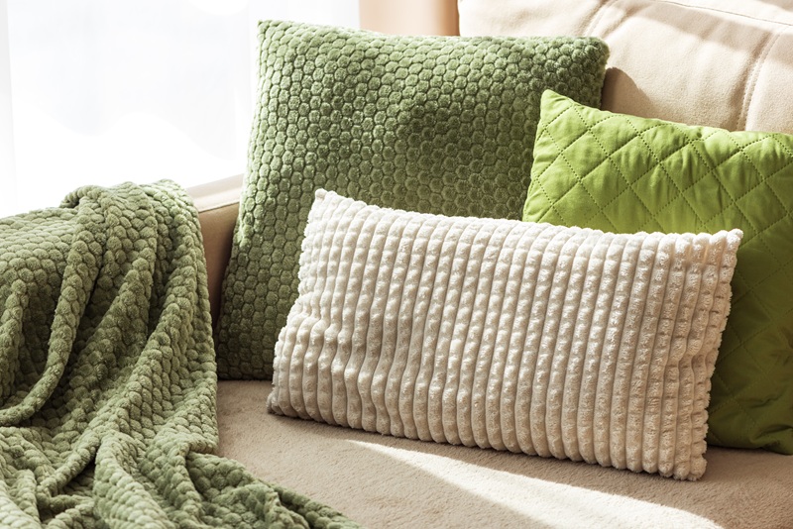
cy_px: 264
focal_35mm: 105
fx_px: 2314
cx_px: 396
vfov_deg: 13.1
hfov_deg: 19.4
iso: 200
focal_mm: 105
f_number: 8
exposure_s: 1/100
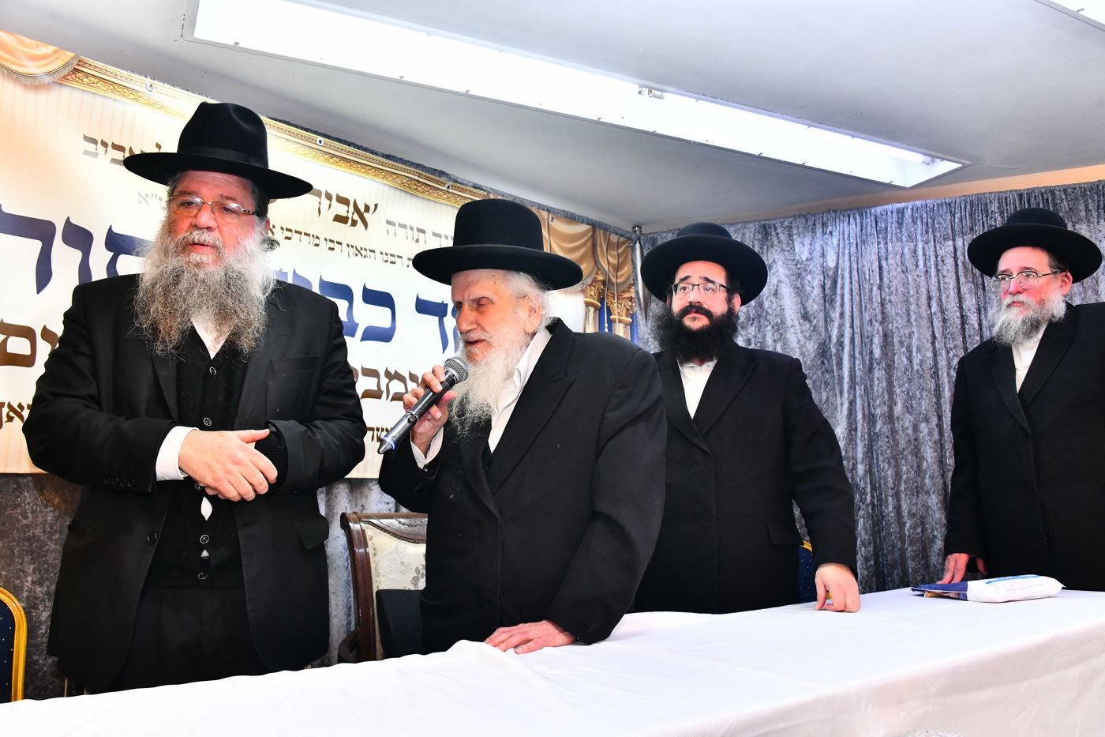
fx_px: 859
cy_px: 368
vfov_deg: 46.4
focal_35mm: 28
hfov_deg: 65.5
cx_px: 552
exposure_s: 1/125
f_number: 6.3
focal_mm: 28
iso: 2000
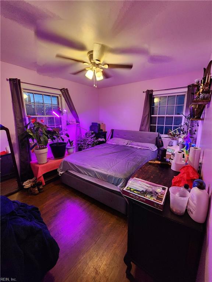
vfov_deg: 106.2
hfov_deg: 89.9
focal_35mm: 13
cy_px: 141
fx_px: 106
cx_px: 106
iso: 400
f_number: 2.2
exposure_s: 1/30
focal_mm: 2.2
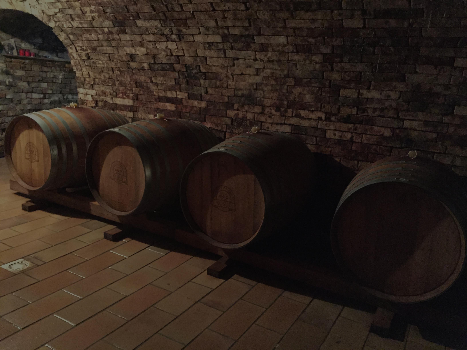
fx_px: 391
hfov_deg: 61.7
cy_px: 175
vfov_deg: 48.2
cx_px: 234
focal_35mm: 29
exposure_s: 1/17
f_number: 2.2
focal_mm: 4.15
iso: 1600
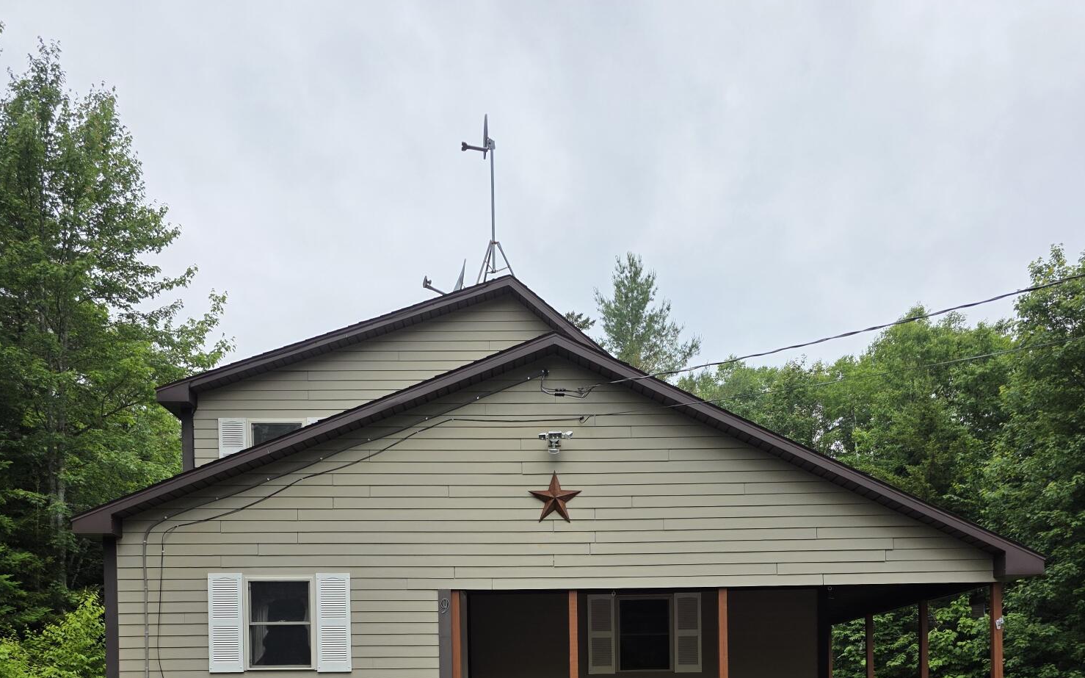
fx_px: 976
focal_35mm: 33
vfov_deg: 34.2
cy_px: 705
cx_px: 548
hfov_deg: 58.2
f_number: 1.7
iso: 80
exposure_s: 1/2969
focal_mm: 6.3
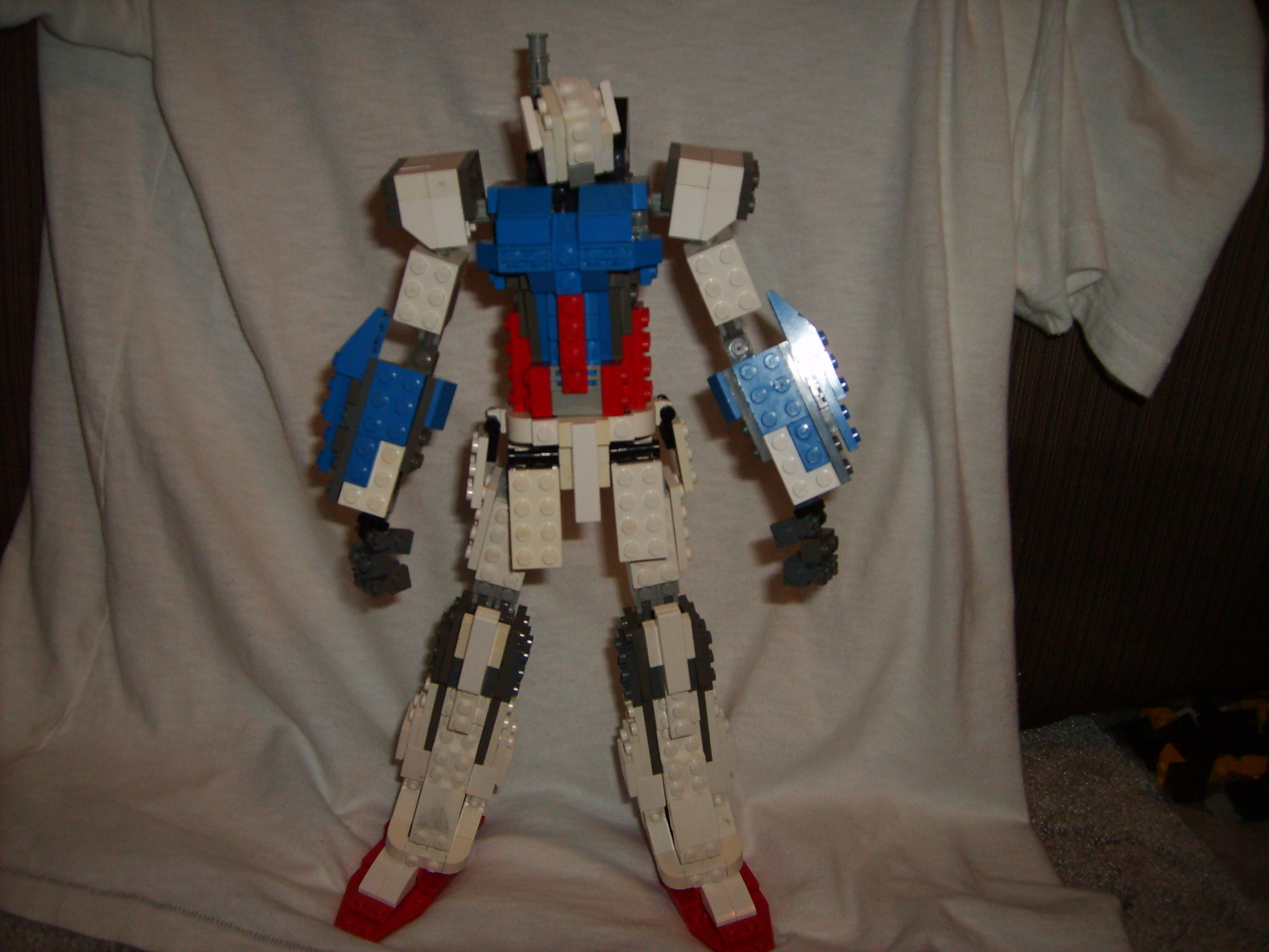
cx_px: 634
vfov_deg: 40.7
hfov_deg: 52.6
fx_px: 1283
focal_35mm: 35
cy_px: 476
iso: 100
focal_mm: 5.8
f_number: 2.8
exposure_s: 1/45
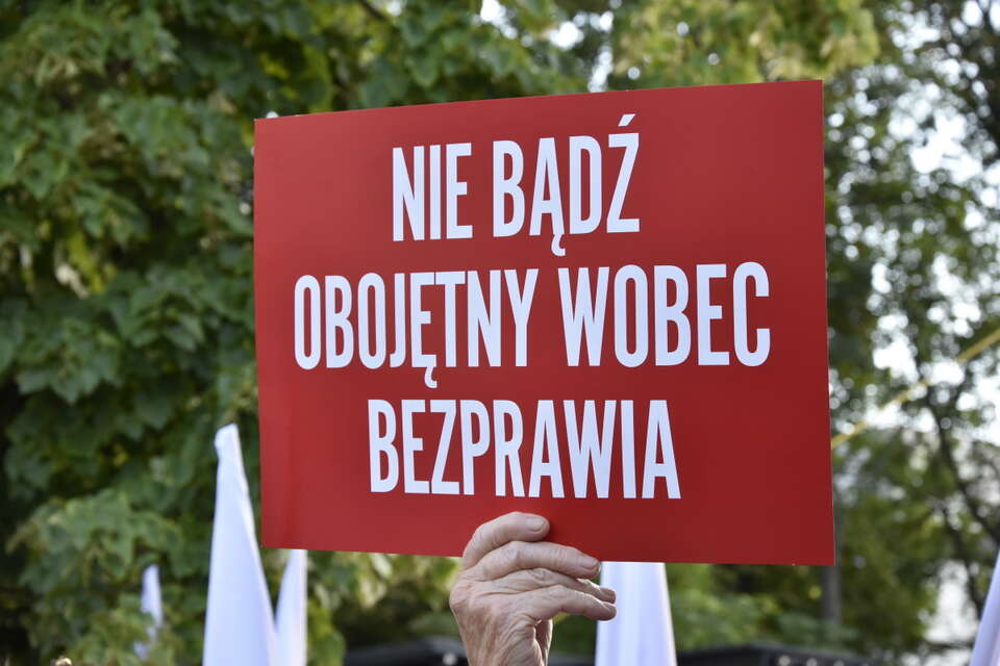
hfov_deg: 26.0
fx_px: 2166
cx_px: 500
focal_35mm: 78
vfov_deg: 17.5
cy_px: 333
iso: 800
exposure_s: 1/250
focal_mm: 52
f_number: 8
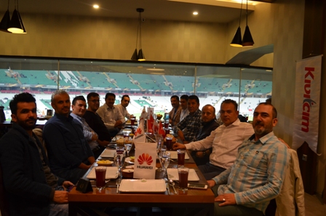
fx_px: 298
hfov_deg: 57.3
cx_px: 163
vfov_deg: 39.8
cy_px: 108
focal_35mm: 33
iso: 800
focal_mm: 22
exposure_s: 1/50
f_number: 3.8
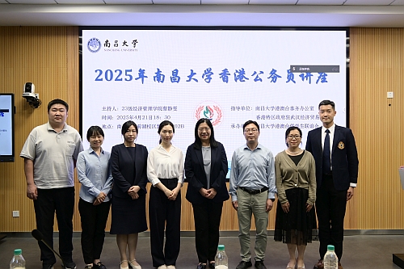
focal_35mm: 32
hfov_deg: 59.5
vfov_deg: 41.7
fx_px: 353
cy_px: 134
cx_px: 202
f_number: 5.6
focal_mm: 21
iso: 640
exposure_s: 1/125
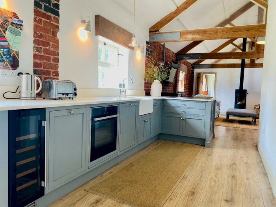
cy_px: 104
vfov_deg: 53.1
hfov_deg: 67.3
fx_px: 207
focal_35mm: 26
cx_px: 138
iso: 50
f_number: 1.8
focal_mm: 4.25
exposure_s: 1/100
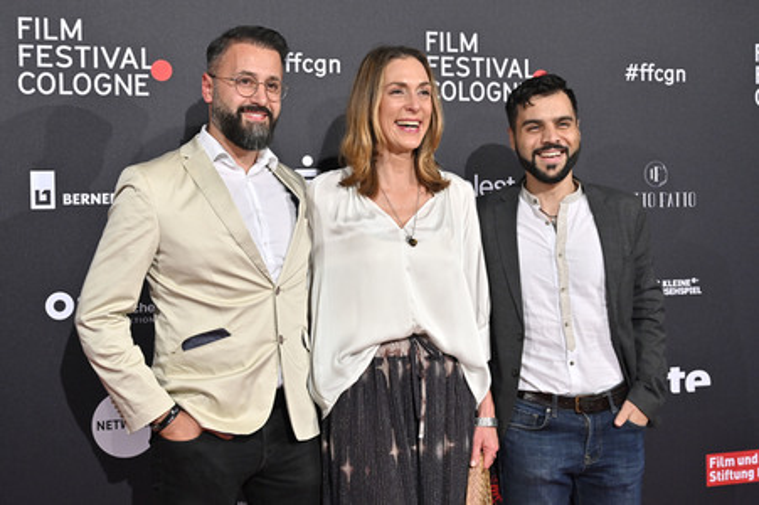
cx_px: 380
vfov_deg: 31.8
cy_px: 252
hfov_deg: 46.4
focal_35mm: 42
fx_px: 885
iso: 1000
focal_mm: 42
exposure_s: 1/200
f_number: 4
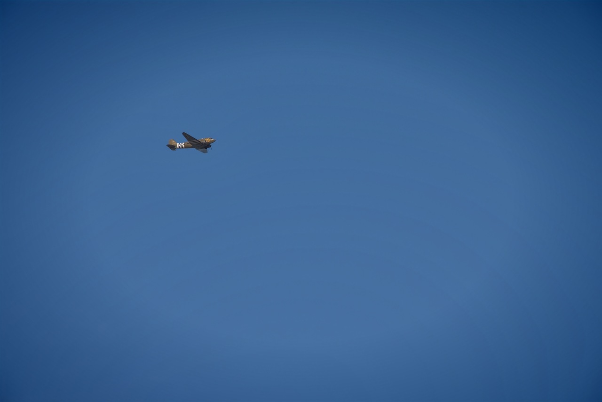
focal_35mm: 120
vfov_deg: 11.4
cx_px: 301
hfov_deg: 17.1
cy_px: 201
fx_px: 2007
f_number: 9
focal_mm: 120
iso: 100
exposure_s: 1/320
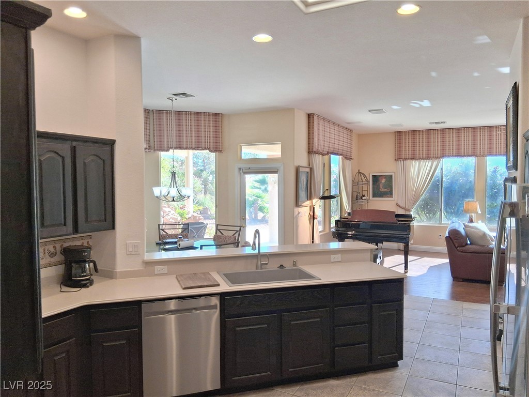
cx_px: 264
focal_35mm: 26
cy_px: 198
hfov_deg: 67.3
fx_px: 397
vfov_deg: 53.1
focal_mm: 3.98
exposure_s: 1/120
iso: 125
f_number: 1.8
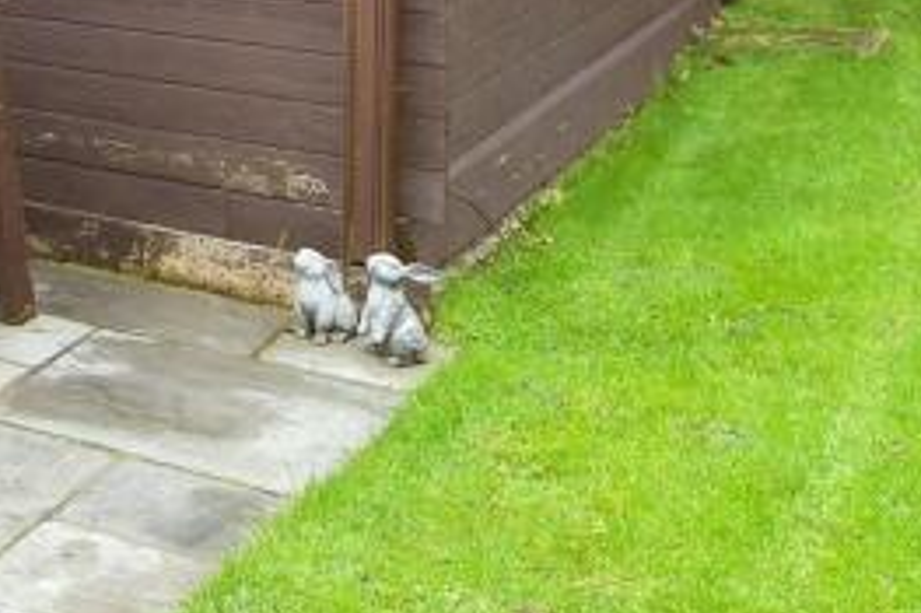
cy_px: -359
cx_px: -508
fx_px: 1892
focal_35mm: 74
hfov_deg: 22.0
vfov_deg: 16.4
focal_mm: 13
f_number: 8
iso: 160
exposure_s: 1/10
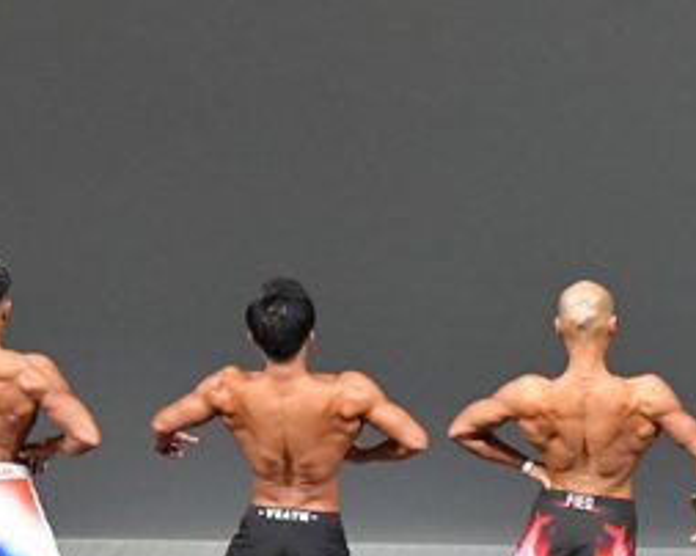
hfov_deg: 4.3
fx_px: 9283
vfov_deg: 3.4
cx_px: 420
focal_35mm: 451
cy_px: 619
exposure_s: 1/400
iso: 5000
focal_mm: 105
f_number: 5.6
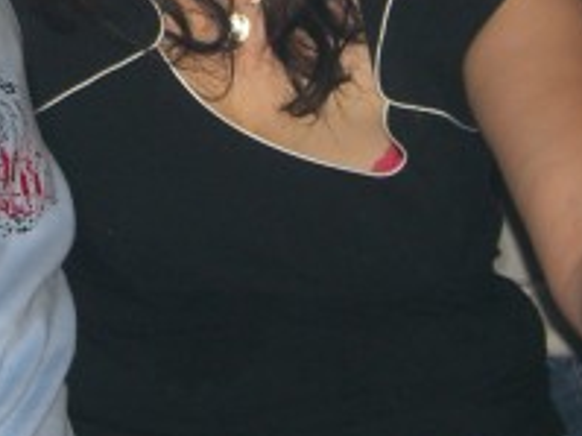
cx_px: 97
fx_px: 2890
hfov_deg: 11.4
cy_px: -173
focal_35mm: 172
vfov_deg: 8.5
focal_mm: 11.8
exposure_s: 1/60
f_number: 3.6
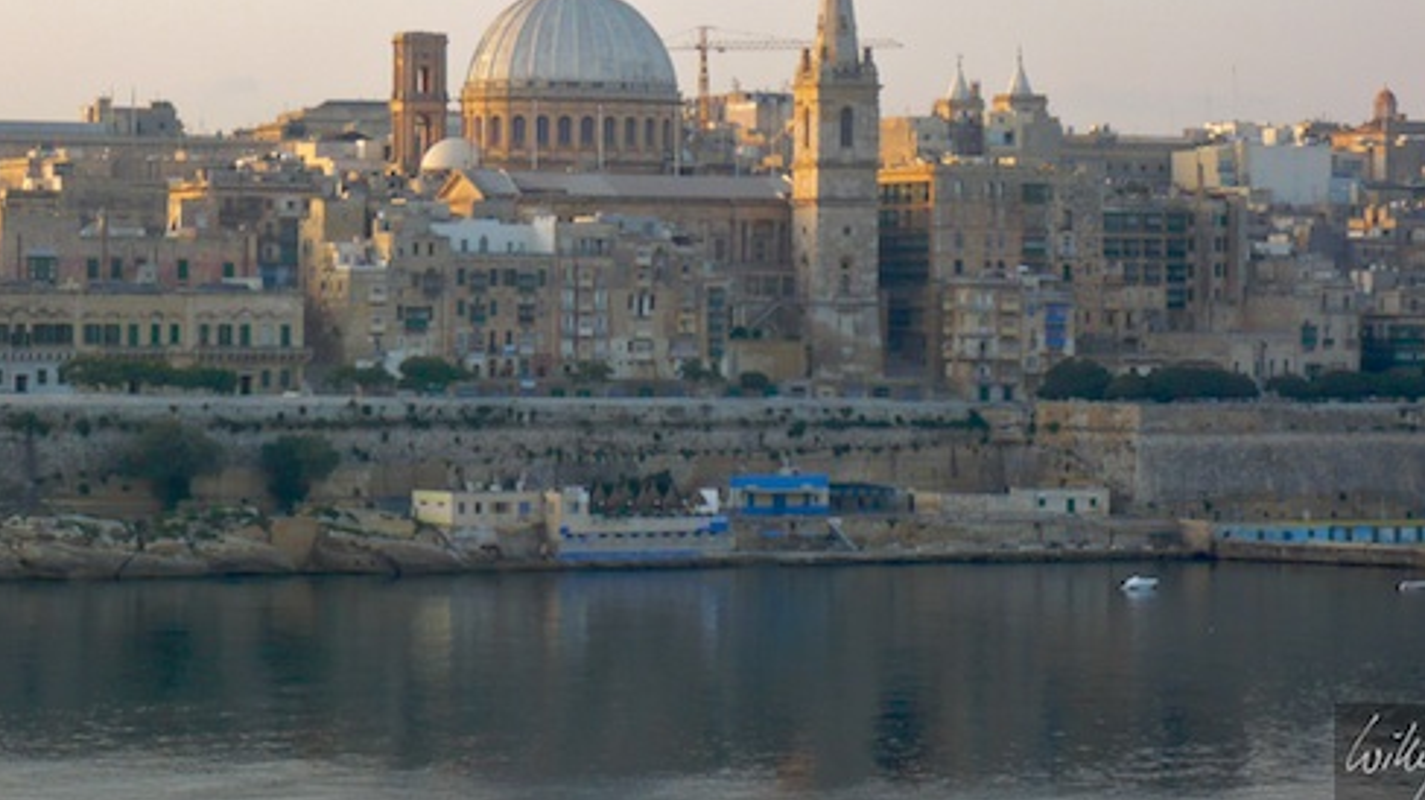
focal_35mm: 134
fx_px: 5061
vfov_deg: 9.0
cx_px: 578
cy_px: 172
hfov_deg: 16.0
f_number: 5.6
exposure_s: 1/80
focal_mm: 16.4
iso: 100
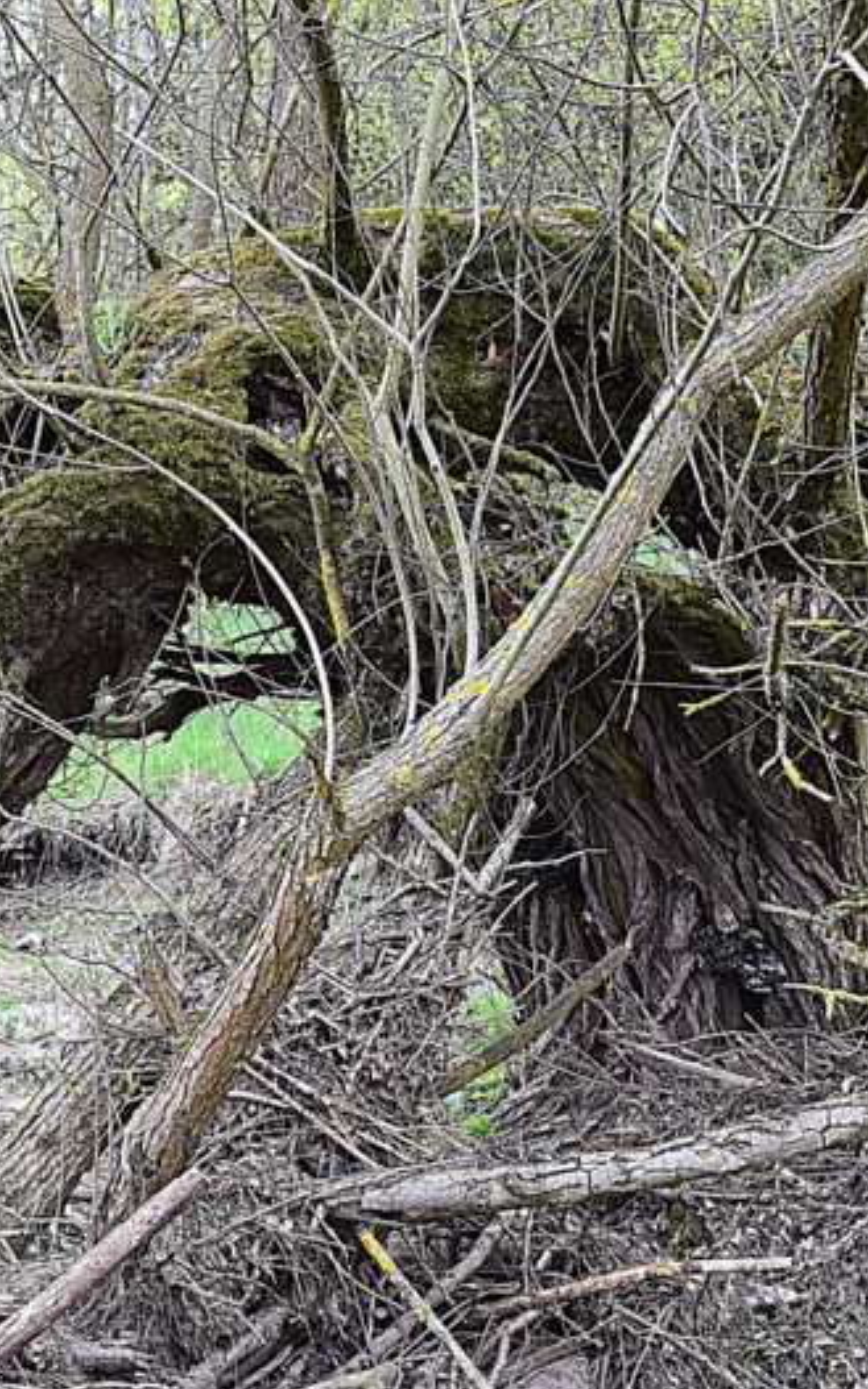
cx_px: 193
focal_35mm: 79
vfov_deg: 26.2
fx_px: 2993
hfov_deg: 16.4
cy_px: 701
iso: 400
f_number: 7.1
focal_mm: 34
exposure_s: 1/40
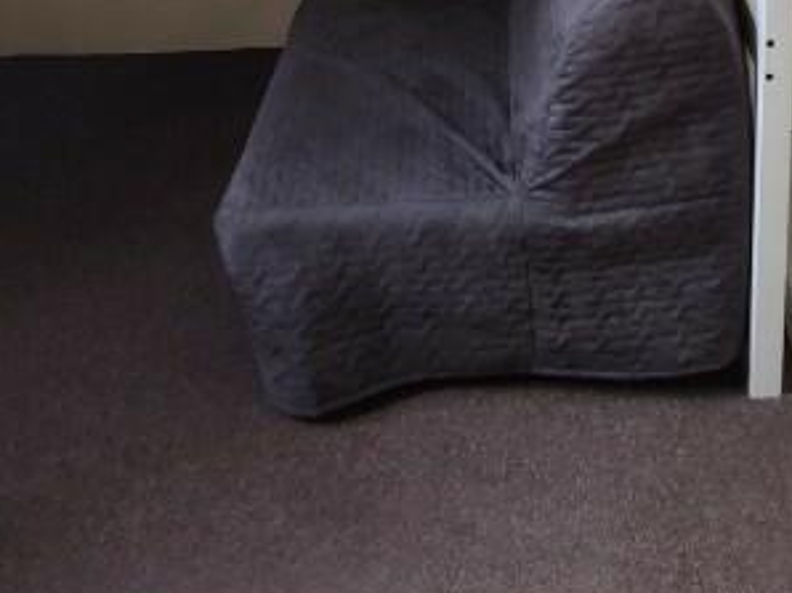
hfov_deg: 34.2
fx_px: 1257
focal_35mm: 55
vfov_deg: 22.4
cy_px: -267
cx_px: 593
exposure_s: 1/50
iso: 190
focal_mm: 2.35
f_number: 2.2
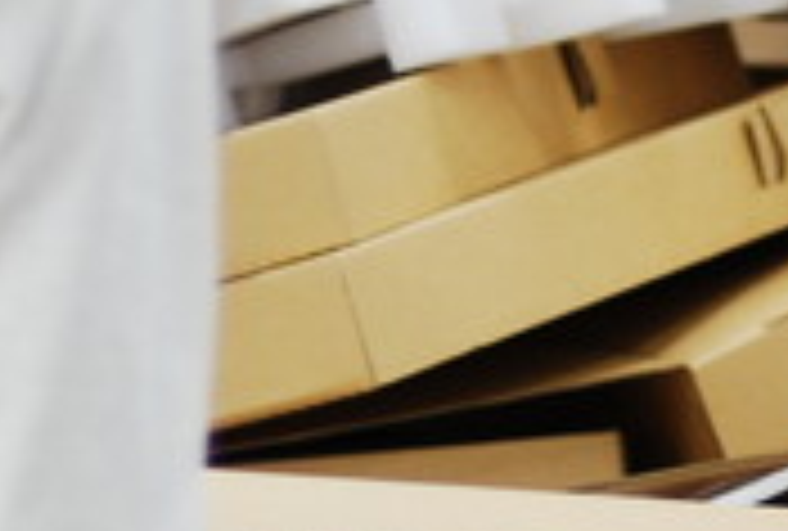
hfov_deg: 6.0
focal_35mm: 342
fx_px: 7512
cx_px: 783
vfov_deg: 4.0
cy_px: 508
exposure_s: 1/160
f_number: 1.4
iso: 250
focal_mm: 50
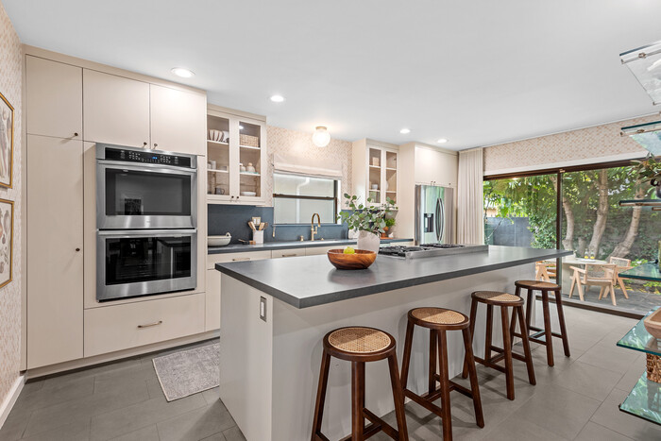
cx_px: 330
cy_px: 220
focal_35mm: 16
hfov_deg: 96.7
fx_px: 294
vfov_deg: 73.8
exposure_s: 1/4
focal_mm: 16
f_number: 6.3
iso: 100
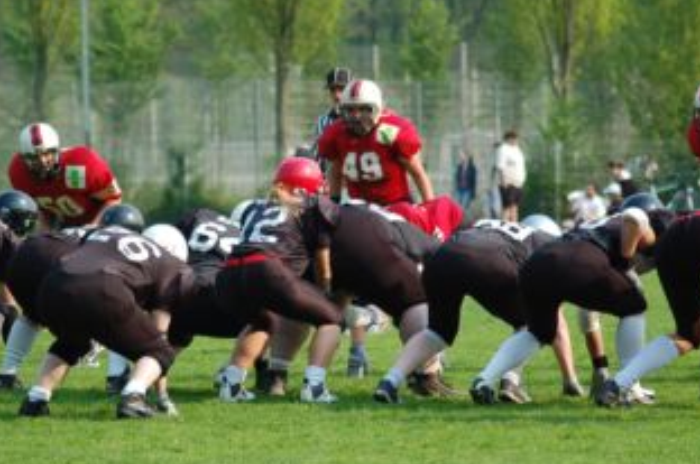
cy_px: 273
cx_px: 306
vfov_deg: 4.7
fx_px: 5702
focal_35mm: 294
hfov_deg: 7.0
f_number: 4.5
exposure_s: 1/1000
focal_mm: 135
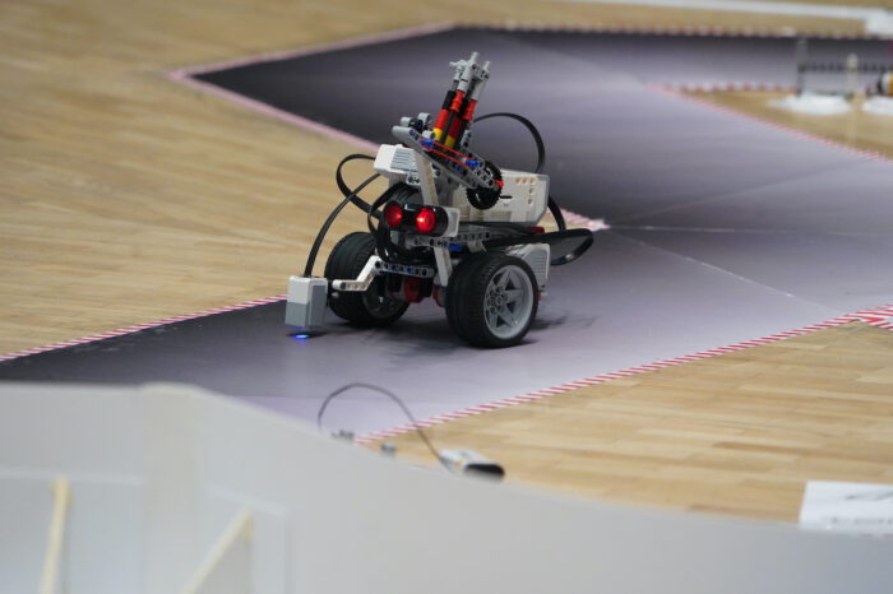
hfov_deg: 8.6
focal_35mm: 240
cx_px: 446
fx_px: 5950
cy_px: 297
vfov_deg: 5.7
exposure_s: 1/250
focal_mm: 240
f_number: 6.3
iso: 6400
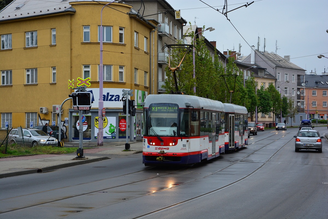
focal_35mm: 87
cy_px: 110
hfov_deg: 23.4
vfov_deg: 15.7
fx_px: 793
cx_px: 164
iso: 400
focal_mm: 58
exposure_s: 1/160
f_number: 7.1
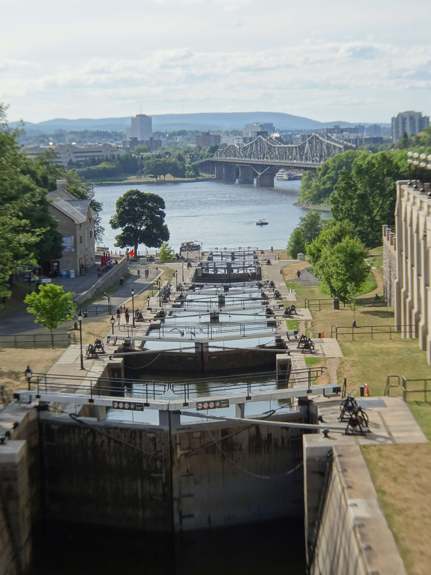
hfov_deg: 20.2
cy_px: 288
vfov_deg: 26.7
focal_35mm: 73
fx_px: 1212
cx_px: 216
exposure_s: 1/320
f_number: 5
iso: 80
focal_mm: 12.42
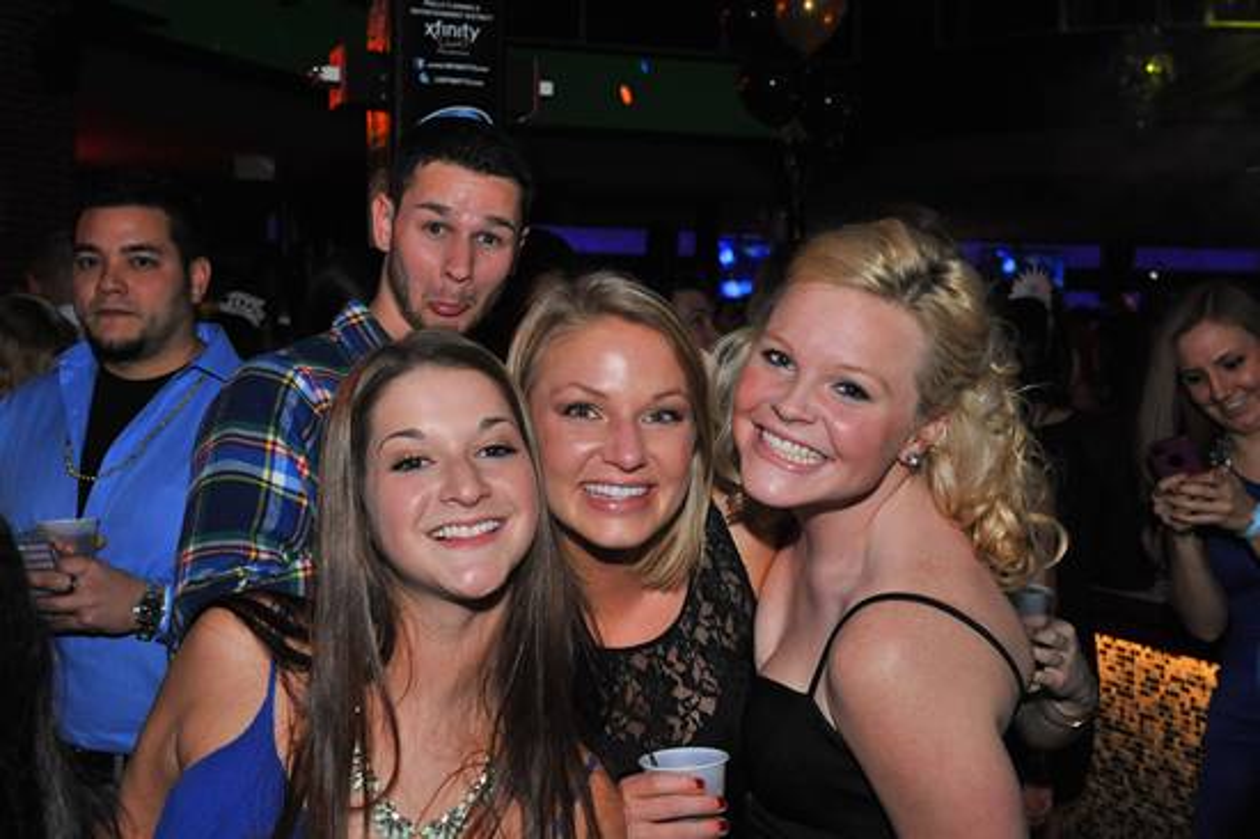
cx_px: 630
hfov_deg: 41.1
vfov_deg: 28.0
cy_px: 420
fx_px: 1679
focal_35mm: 48
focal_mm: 48
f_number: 9
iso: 2500
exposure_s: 1/100
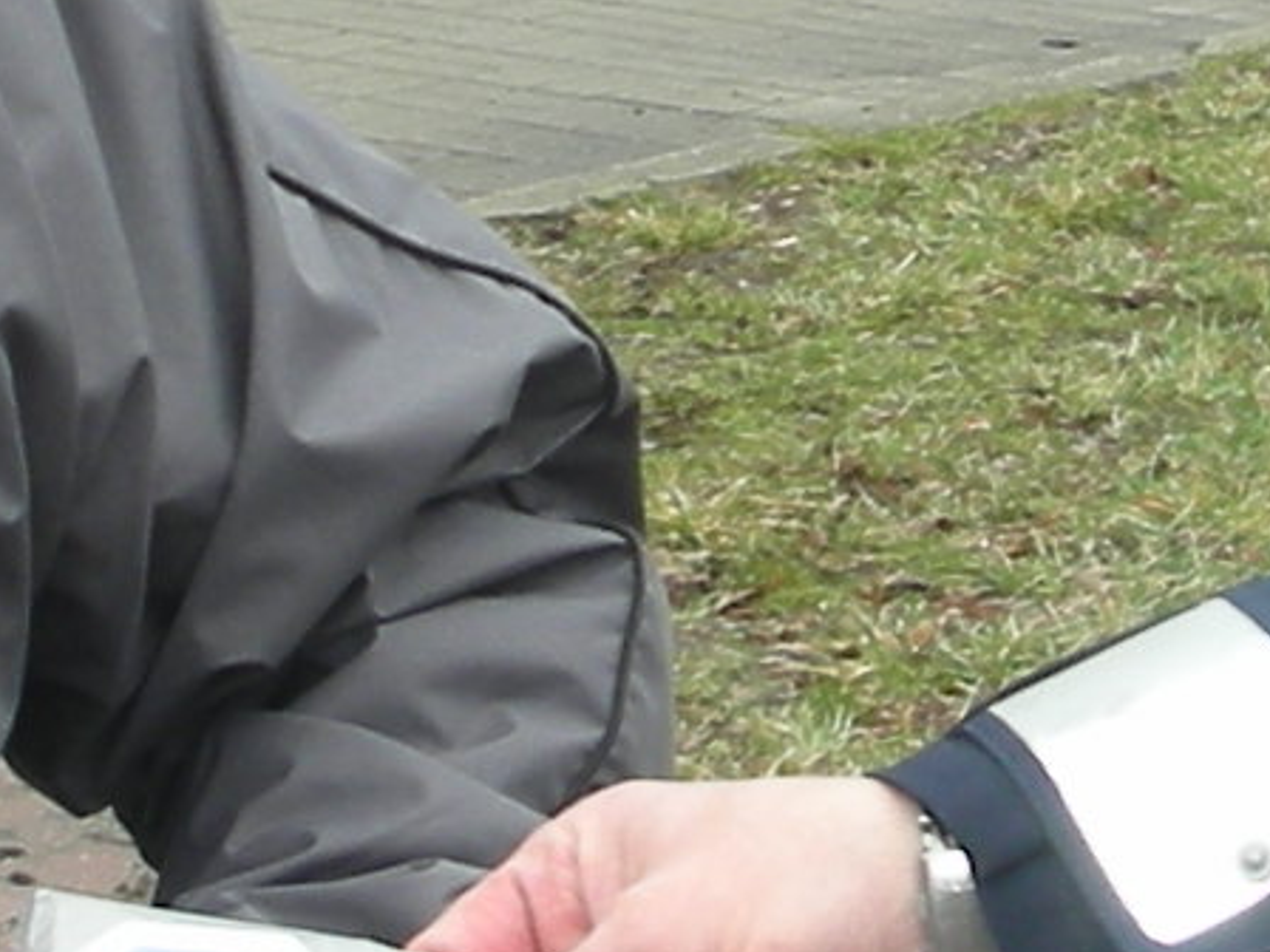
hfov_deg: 9.0
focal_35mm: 220
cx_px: 782
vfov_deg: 6.7
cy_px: -51
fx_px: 8071
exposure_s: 1/77
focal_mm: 5.8
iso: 50
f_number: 3
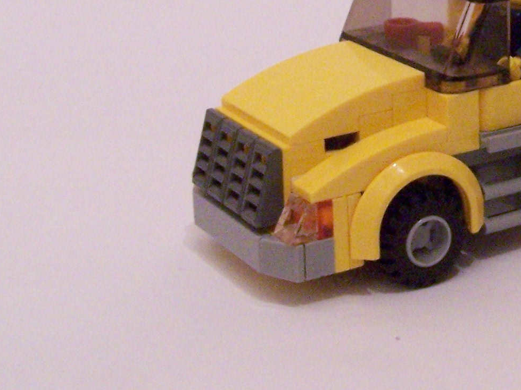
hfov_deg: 18.8
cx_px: 591
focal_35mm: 100
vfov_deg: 14.6
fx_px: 1505
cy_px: 11
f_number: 6.3
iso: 400
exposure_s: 1/6
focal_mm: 6.3
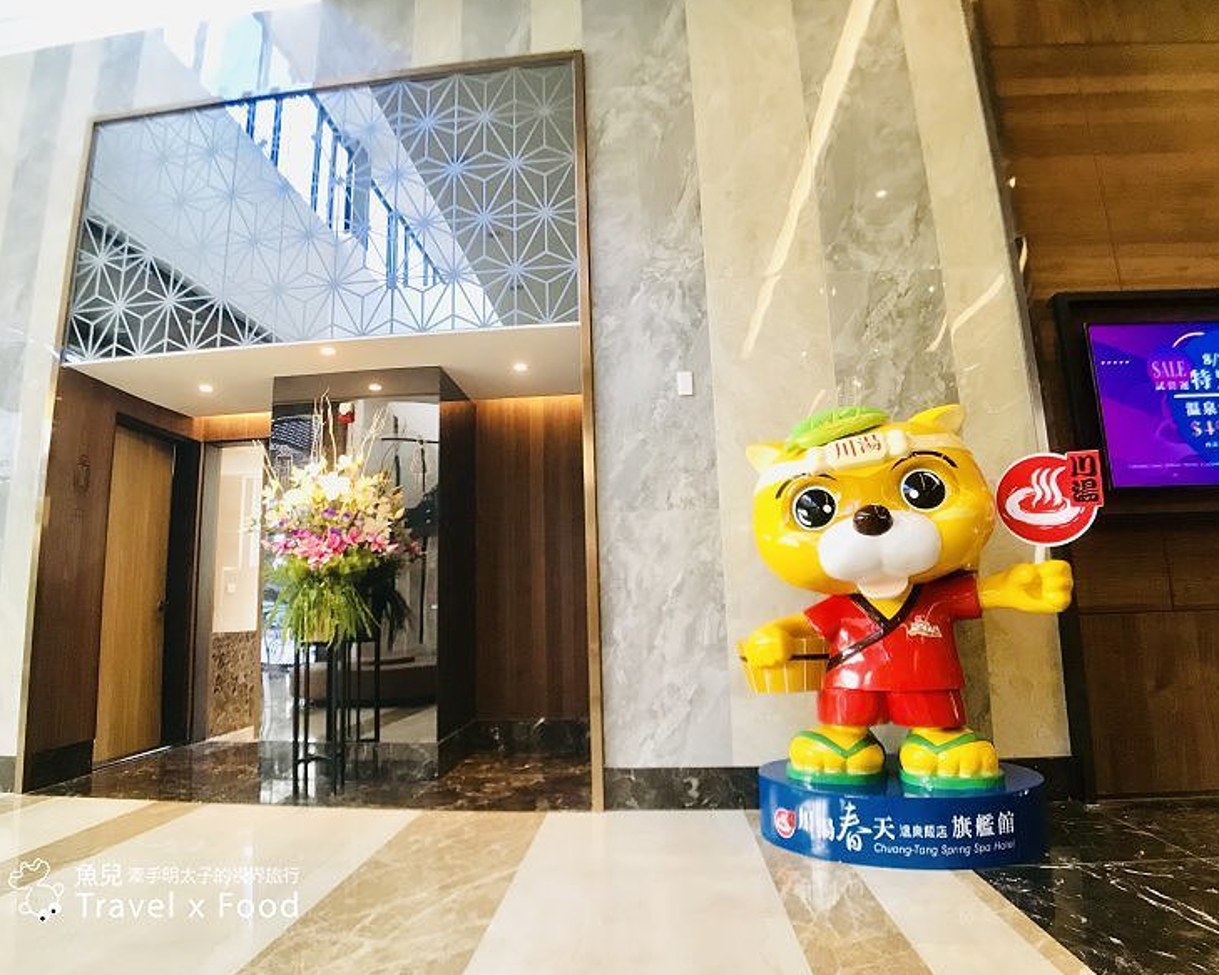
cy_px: 490
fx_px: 1082
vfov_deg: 48.5
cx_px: 585
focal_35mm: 30
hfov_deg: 58.8
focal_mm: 3.99
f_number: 1.8
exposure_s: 1/30
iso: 40
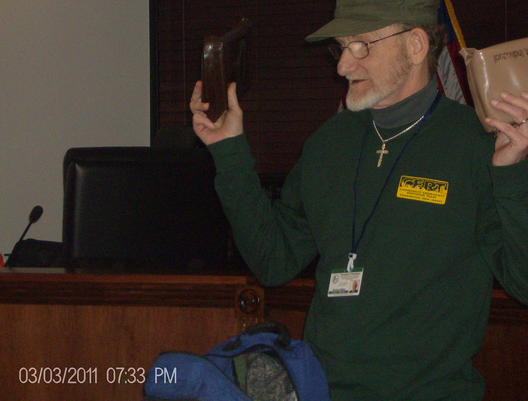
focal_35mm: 129
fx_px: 1977
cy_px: 176
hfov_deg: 15.2
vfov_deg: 11.6
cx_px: 319
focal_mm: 16.6
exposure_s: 1/113
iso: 200
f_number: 4.6
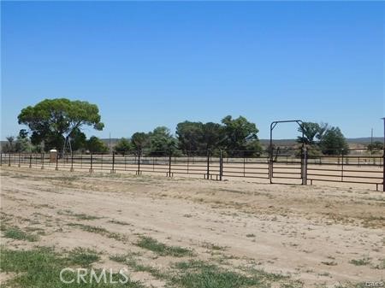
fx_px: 500
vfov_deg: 32.2
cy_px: 144
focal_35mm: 45
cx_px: 192
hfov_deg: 42.1
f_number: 7.4
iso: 125
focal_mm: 8
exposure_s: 1/500
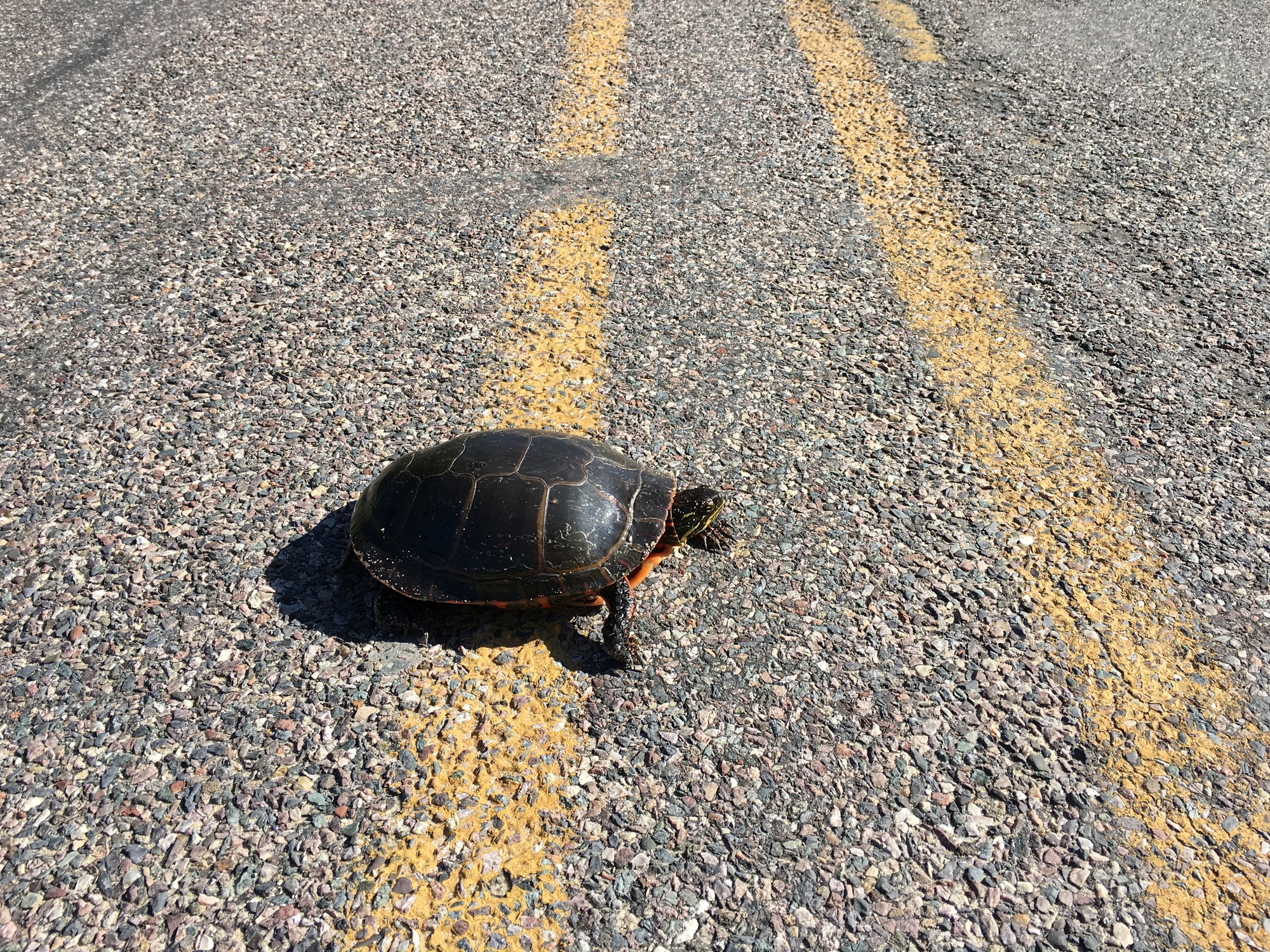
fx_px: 1064
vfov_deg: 48.2
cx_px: 635
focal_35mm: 29
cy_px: 476
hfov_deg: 61.7
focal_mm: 4.15
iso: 25
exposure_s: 1/950
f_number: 2.2
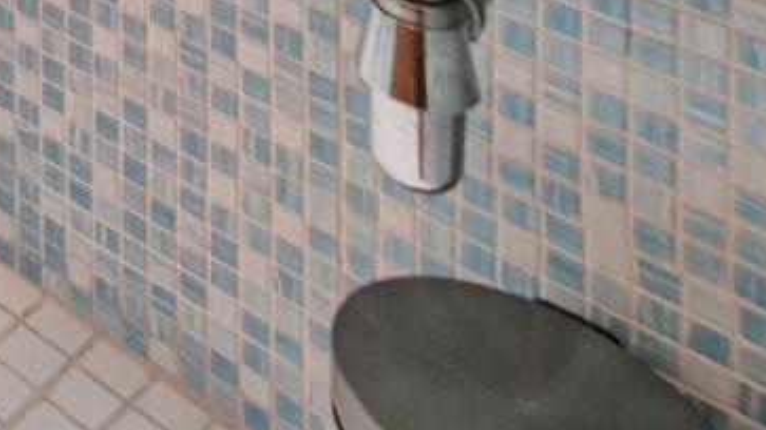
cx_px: -468
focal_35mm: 63
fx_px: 1279
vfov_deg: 12.4
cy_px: -743
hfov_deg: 23.9
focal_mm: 7
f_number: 2.8
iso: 400
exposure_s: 1/160
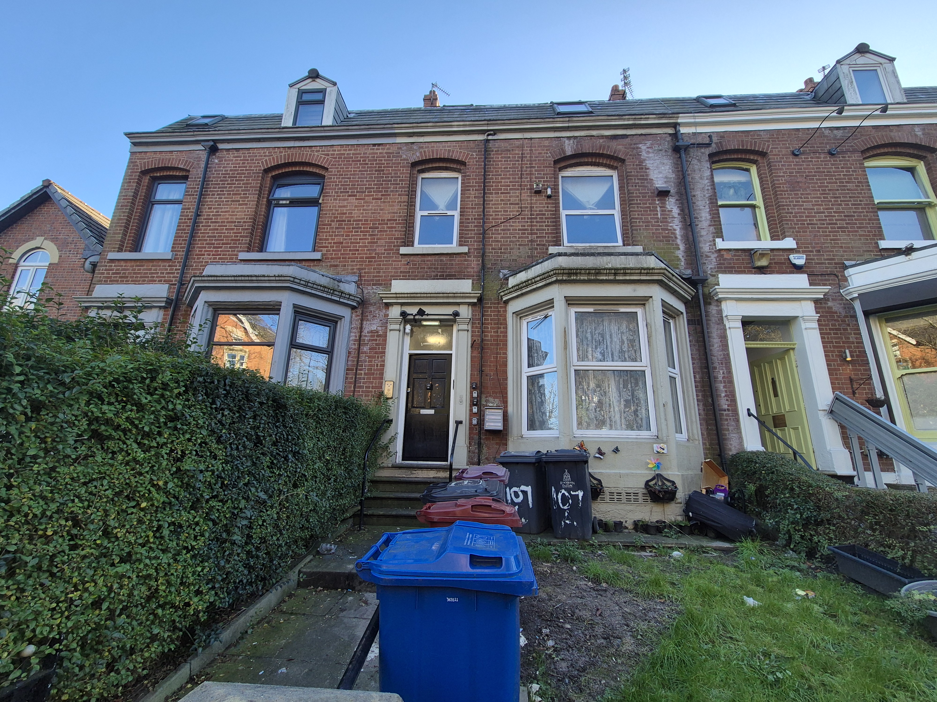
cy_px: 351
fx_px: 352
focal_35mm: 13
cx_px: 468
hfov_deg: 106.2
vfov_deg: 89.9
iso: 50
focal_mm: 2.2
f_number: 2.2
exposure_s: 1/325
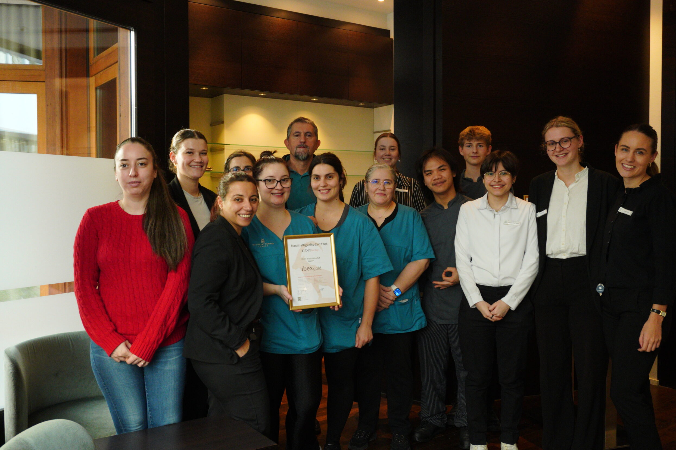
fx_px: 667
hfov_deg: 53.8
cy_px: 226
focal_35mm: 36
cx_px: 348
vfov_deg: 37.3
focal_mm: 23
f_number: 5.6
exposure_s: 1/40
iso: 2000
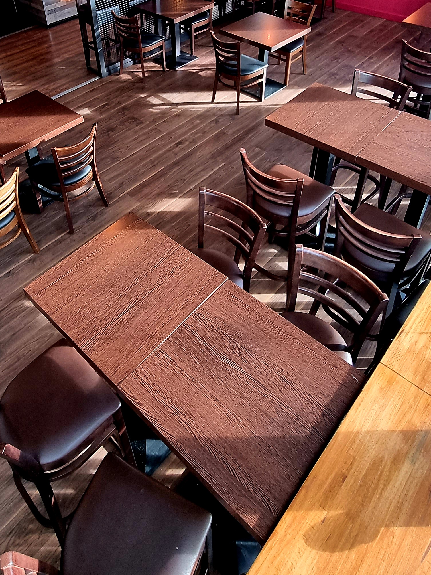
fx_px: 432
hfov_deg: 52.8
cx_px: 181
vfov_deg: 62.8
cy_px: 134
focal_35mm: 26
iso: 64
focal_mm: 2.2
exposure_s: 1/50
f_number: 2.2
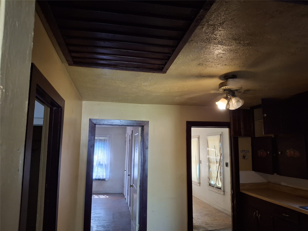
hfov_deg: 69.4
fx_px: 222
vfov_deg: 54.9
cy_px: 116
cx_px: 154
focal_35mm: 25
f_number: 1.8
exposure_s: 1/30
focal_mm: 4.69
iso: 320
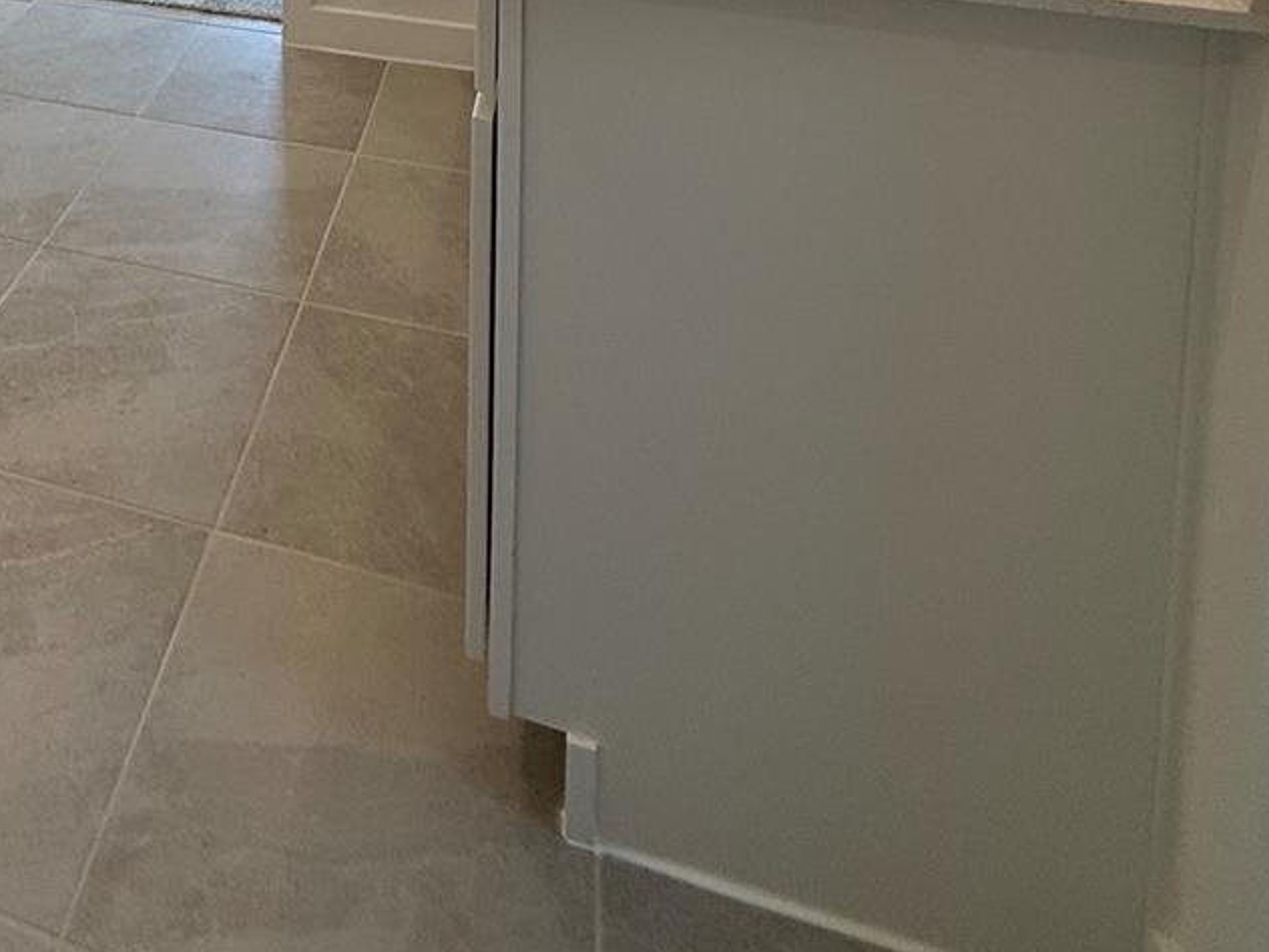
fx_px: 1246
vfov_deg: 29.7
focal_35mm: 34
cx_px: 185
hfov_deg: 49.5
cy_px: -392
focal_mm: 2.22
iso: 64
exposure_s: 1/120
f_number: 2.2
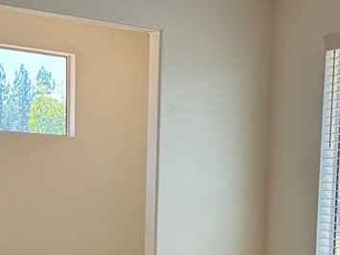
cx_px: 177
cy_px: 234
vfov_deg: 20.5
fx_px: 687
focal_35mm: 70
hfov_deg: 27.8
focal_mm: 6.76
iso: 100
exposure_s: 1/152
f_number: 1.78
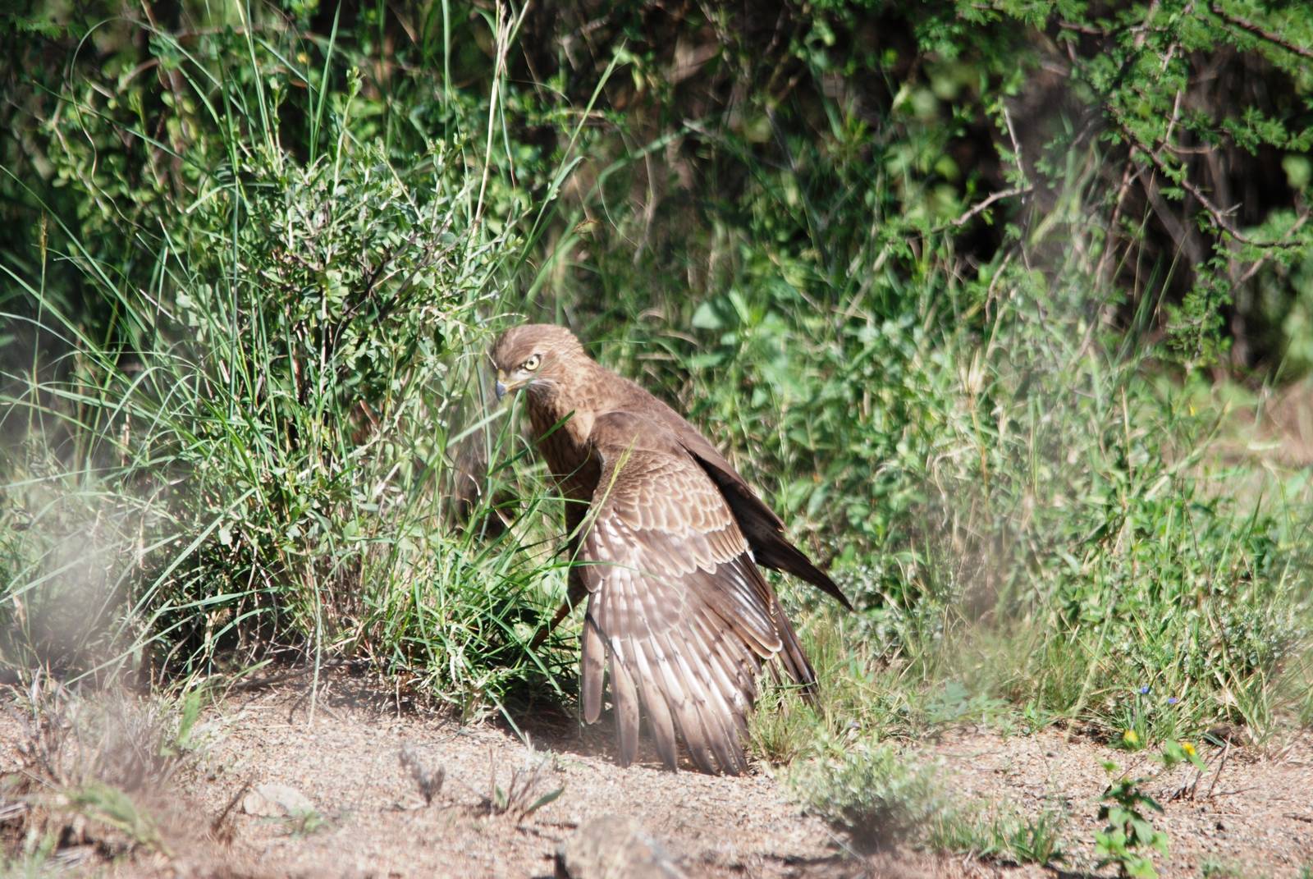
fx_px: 27386
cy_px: 440
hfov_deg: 2.7
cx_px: 656
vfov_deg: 1.8
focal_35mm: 750
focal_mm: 500
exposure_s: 1/500
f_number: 6.3
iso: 250
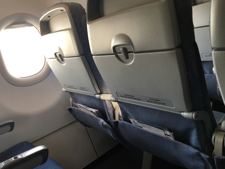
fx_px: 195
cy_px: 84
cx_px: 116
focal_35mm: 30
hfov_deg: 60.0
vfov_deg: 46.8
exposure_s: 1/30
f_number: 2.2
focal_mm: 4.15
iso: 32
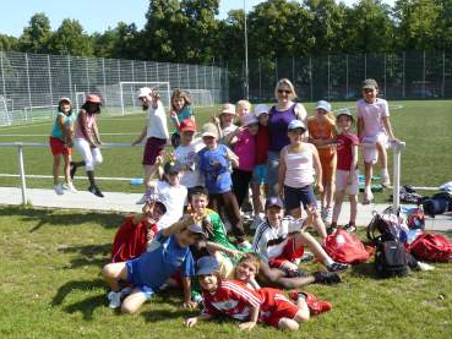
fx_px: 509
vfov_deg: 36.8
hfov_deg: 47.8
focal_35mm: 39
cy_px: 182
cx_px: 219
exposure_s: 1/250
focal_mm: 6
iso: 100
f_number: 5.6
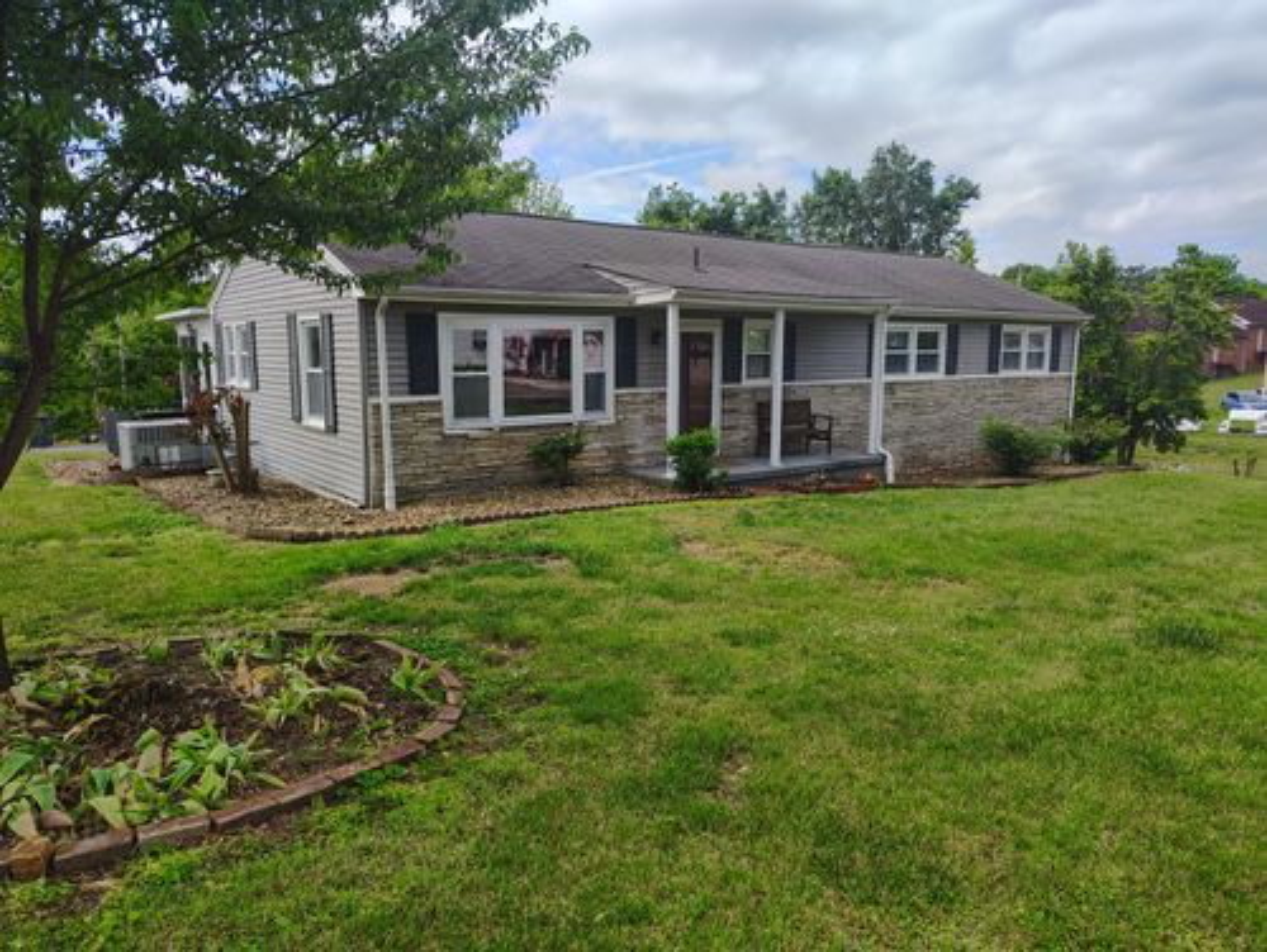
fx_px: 879
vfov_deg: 56.9
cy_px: 476
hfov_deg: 71.5
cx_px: 634
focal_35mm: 24
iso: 100
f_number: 1.8
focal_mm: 5.56
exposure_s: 1/808
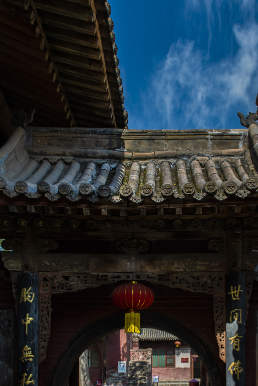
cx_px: 162
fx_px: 451
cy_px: 267
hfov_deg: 31.8
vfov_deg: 45.4
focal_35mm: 42
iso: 100
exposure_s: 1/60
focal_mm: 27
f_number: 9
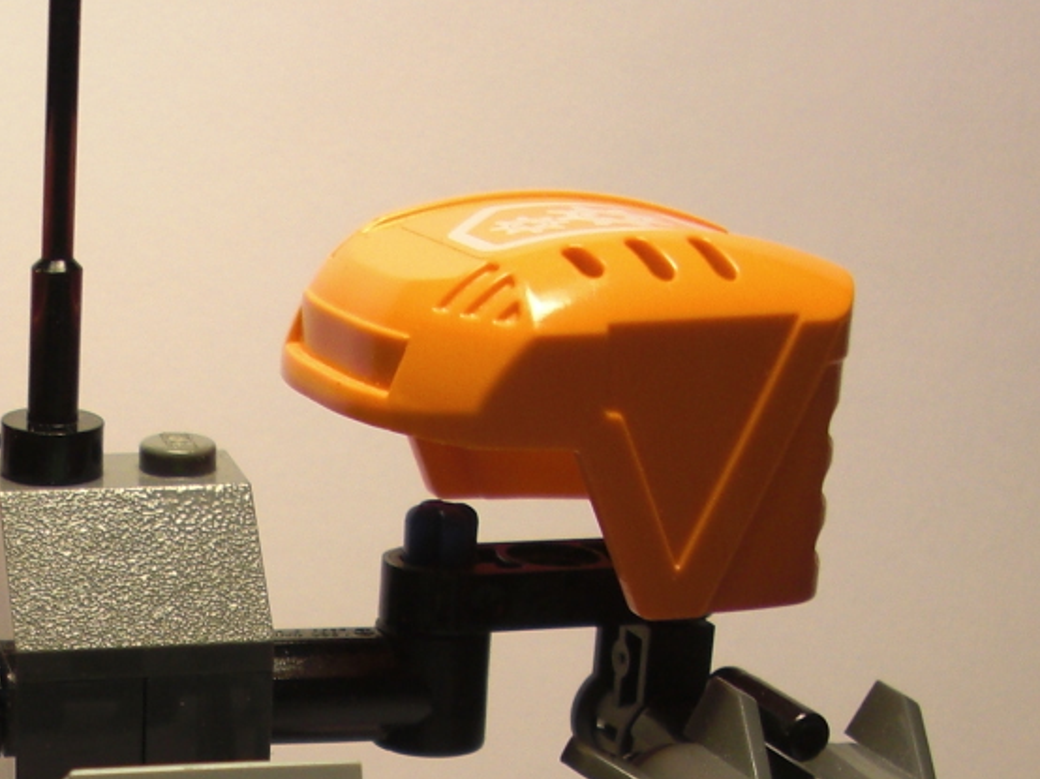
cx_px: 83
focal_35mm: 104
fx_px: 3123
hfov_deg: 18.6
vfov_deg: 13.6
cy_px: 1087
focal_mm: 6.3
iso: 50
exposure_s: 1/80
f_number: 2.8
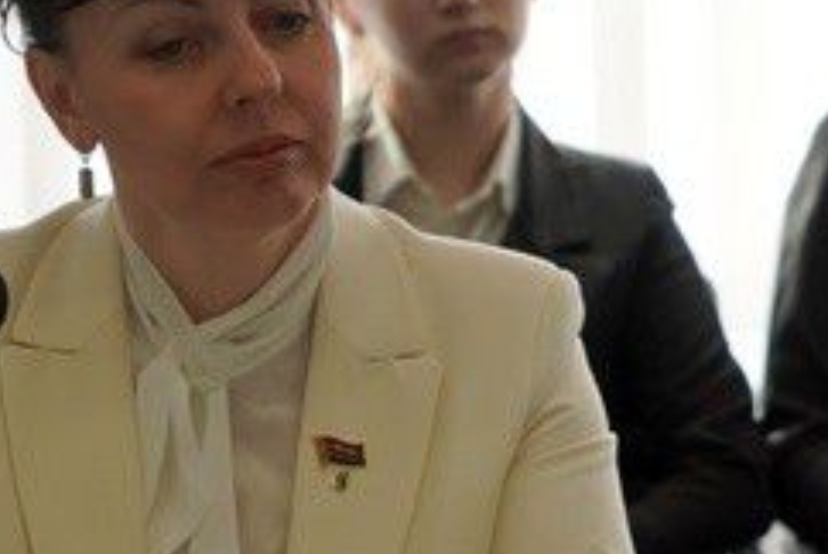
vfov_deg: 5.1
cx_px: 914
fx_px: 6240
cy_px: 436
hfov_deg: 7.5
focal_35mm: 271
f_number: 4.5
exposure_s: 1/160
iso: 125
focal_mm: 82
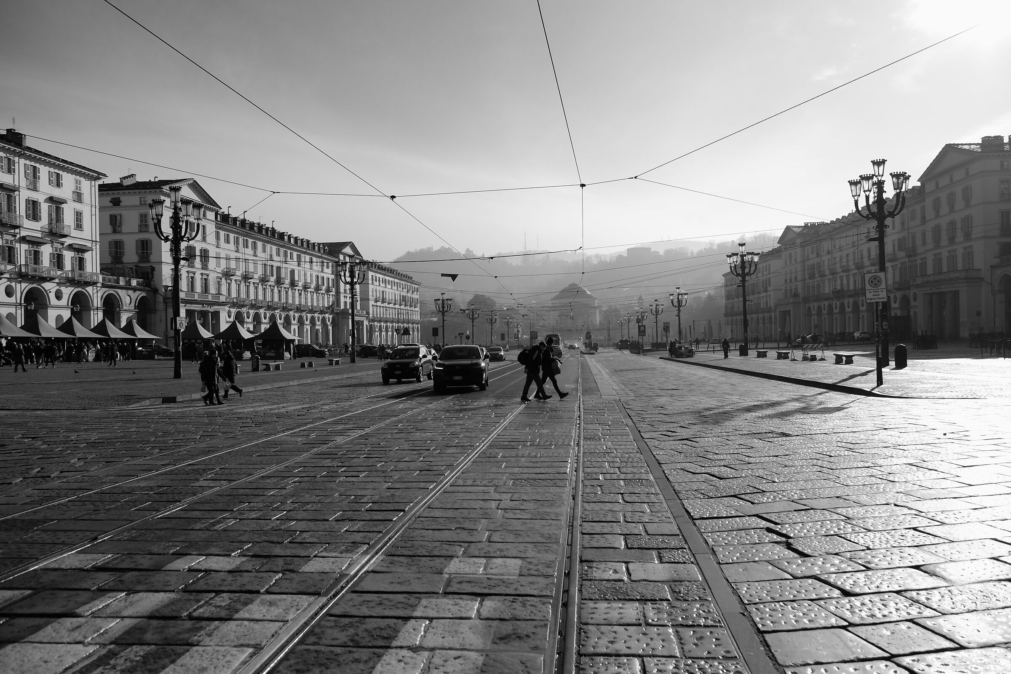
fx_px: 758
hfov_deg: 67.4
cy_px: 337
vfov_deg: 47.9
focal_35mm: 27
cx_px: 506
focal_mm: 18
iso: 200
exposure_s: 1/2000
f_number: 5
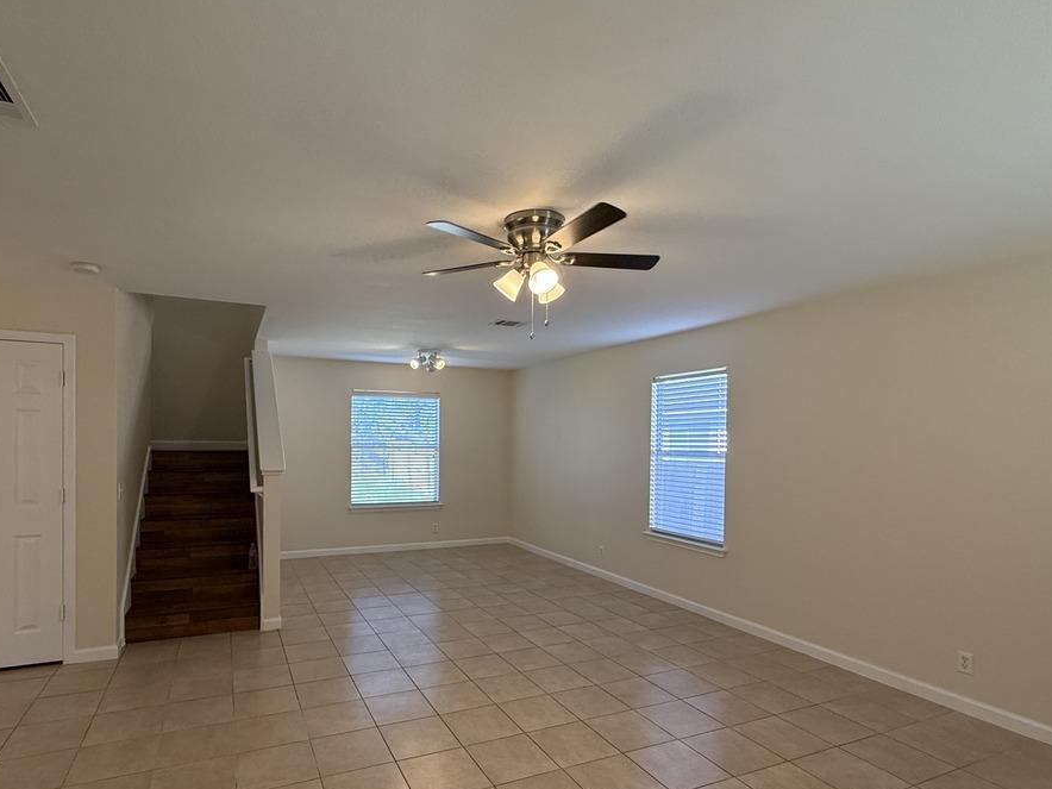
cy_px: 447
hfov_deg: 84.4
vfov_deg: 68.4
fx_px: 577
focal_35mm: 19
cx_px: 469
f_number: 2.2
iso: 200
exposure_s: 1/120
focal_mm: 2.22
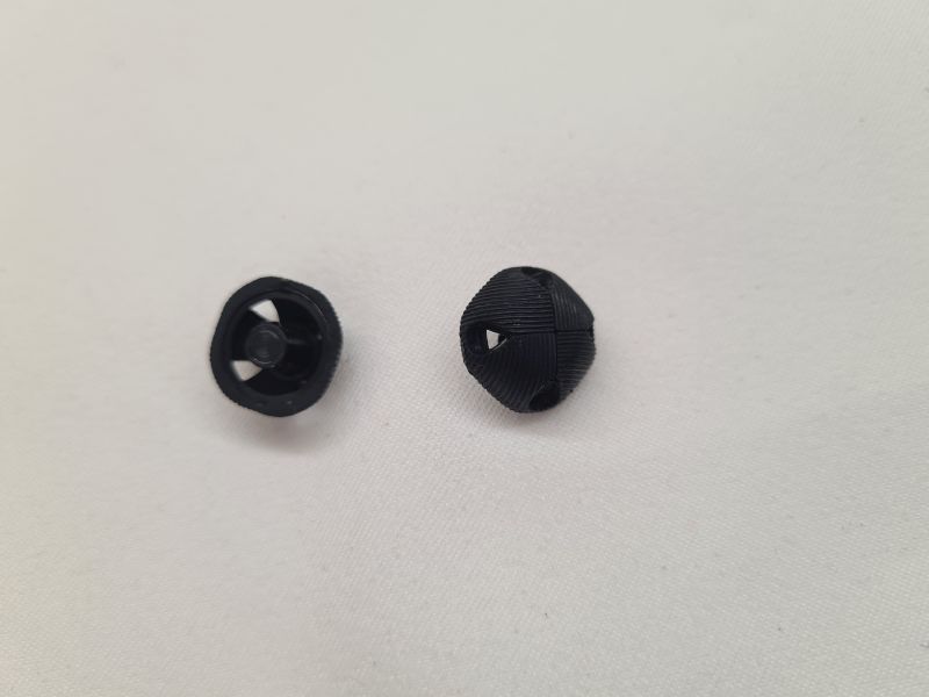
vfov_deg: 53.1
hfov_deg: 67.3
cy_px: 348
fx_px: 698
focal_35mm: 26
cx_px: 464
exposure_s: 1/196
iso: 50
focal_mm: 5.4
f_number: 1.8
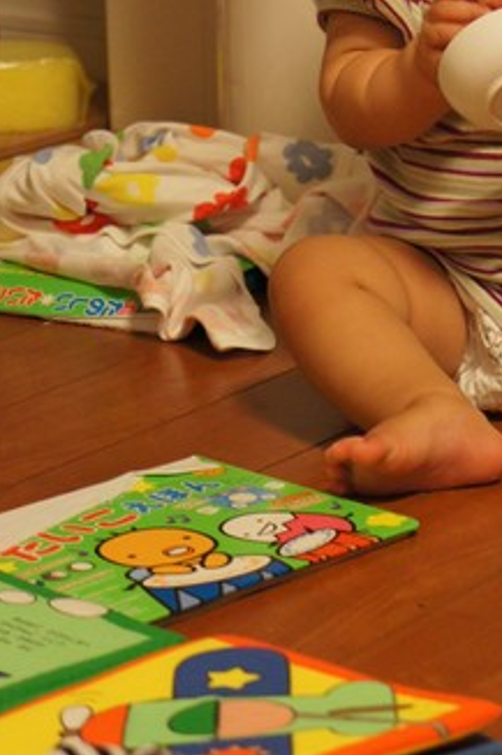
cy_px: 80
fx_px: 3181
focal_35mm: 152
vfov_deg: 13.4
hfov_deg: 9.0
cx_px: 396
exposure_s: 1/40
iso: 1600
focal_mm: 55
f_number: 5.6
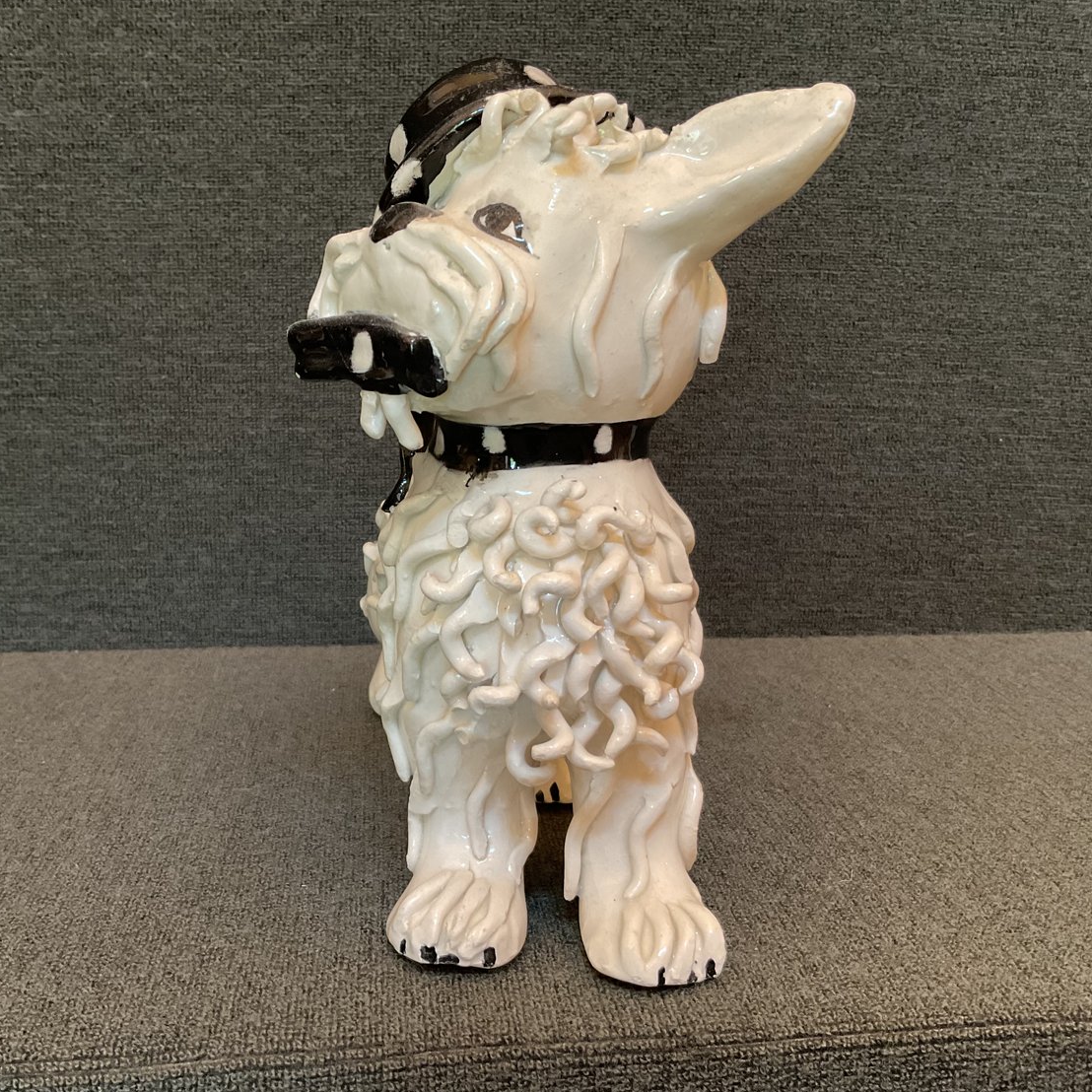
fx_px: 1249
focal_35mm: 35
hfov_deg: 46.9
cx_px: 435
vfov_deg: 47.2
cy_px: 553
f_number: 1.8
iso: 200
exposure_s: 1/40
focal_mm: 3
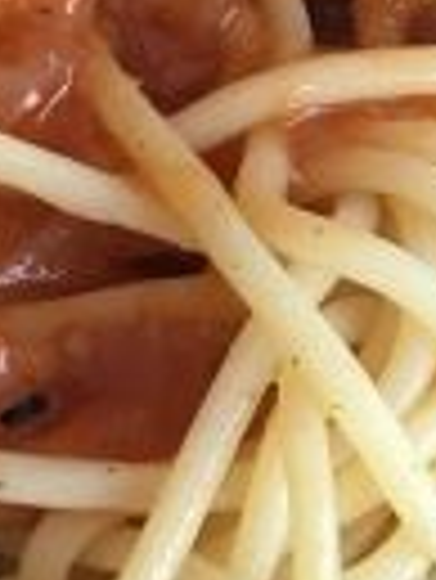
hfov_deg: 9.1
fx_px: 2632
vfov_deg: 12.6
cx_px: 712
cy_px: 184
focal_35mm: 157
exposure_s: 1/33
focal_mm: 4.15
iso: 50
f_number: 2.2
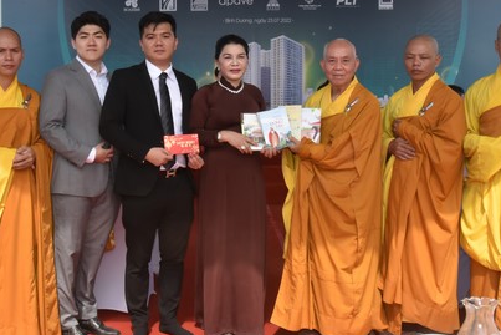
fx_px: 696
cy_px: 131
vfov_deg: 26.9
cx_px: 203
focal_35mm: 50
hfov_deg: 39.4
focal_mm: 31
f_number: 22
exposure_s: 1/200
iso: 1250
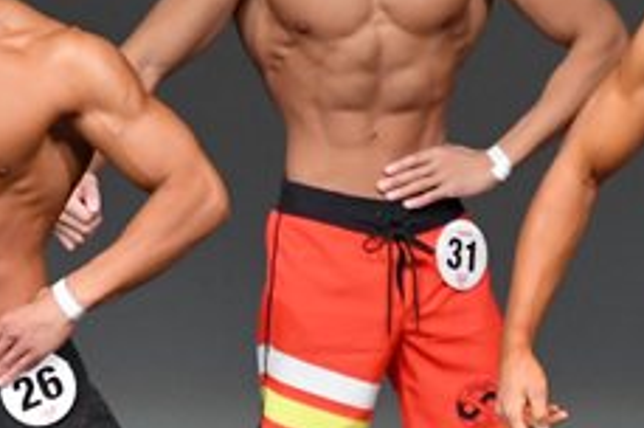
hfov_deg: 1.8
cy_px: 355
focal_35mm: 1169
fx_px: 20882
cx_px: 384
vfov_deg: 1.2
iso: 4000
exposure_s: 1/400
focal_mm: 230
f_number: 5.6
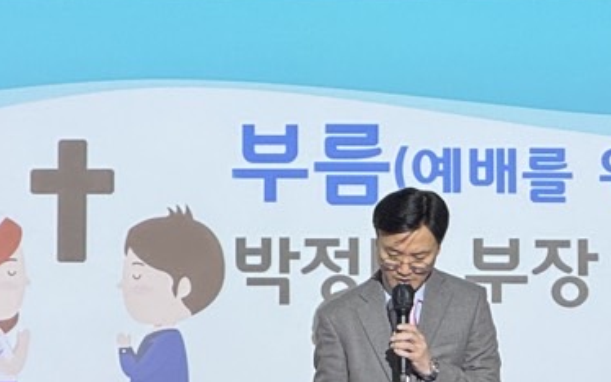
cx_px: 363
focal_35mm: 279
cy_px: 344
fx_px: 4647
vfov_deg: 4.7
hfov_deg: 7.5
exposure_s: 1/120
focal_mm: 9
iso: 200
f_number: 2.8
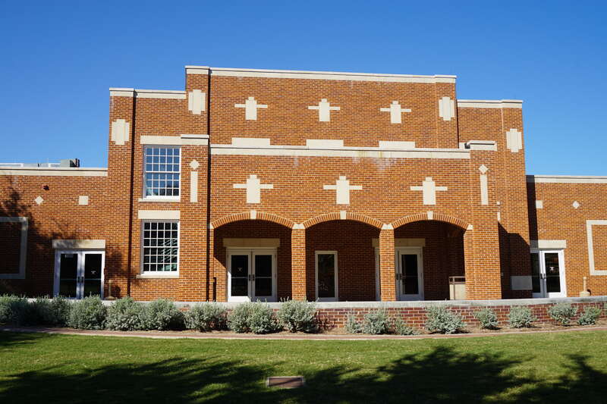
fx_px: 582
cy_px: 202
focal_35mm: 34
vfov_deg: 38.3
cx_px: 304
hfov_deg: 55.1
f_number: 11
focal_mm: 23
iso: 100
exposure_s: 1/160
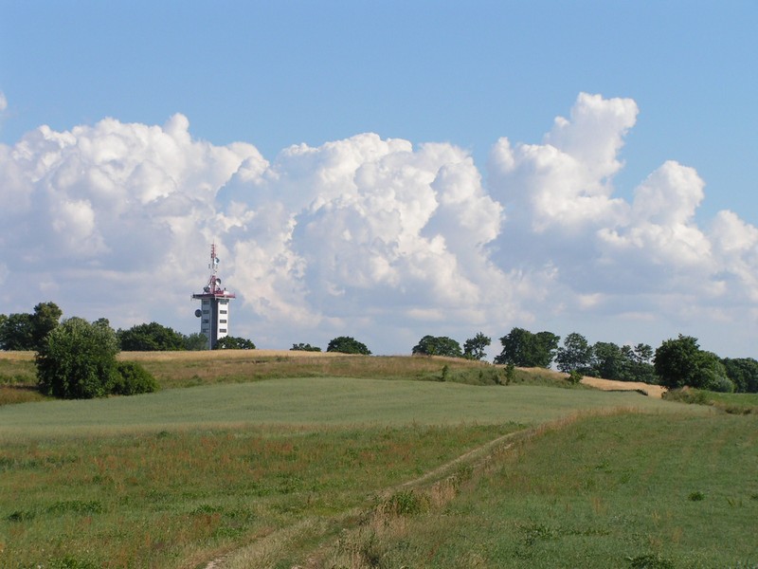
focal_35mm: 118
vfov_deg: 12.6
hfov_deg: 16.7
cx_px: 379
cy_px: 284
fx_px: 2584
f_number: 6.3
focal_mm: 19.6
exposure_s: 1/400
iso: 50
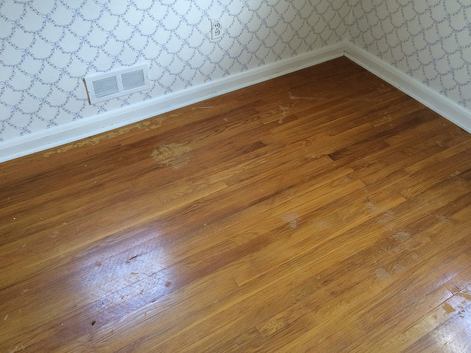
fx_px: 422
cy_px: 169
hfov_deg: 58.3
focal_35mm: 31
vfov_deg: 45.4
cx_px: 247
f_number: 2.2
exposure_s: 1/30
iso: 80
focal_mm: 4.2
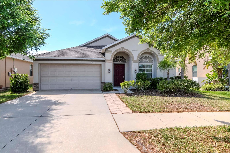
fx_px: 134
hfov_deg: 81.2
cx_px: 115
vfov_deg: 59.5
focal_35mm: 21
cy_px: 76
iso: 800
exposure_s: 1/800
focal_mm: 14
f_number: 13
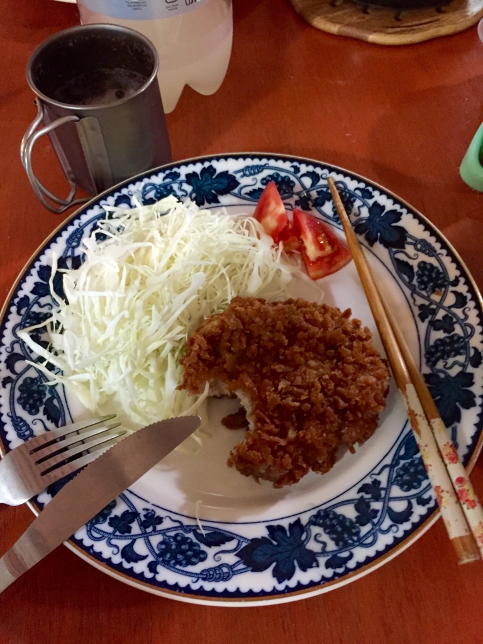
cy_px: 322
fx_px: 540
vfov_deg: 61.7
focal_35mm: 29
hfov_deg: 48.2
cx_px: 242
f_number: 2.2
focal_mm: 4.15
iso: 500
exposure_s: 1/15
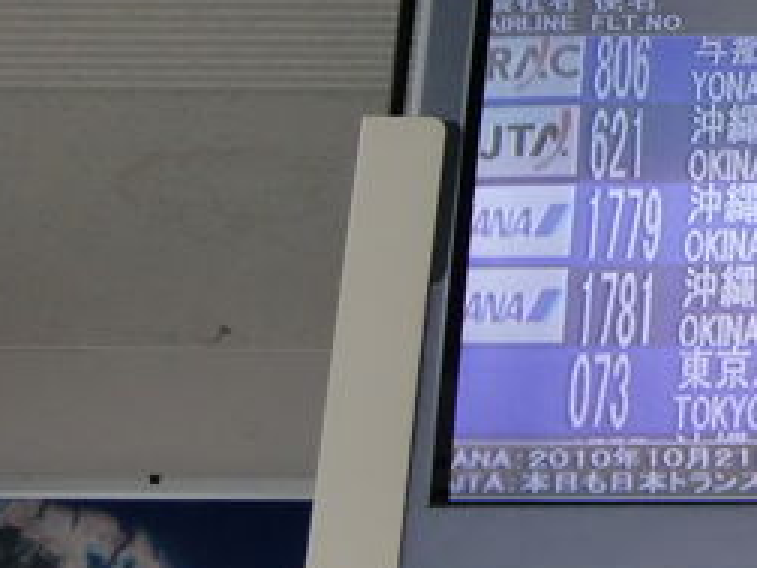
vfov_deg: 17.3
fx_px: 1859
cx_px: 895
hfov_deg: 21.5
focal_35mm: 85
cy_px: 191
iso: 400
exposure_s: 1/40
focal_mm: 5.8
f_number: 2.7
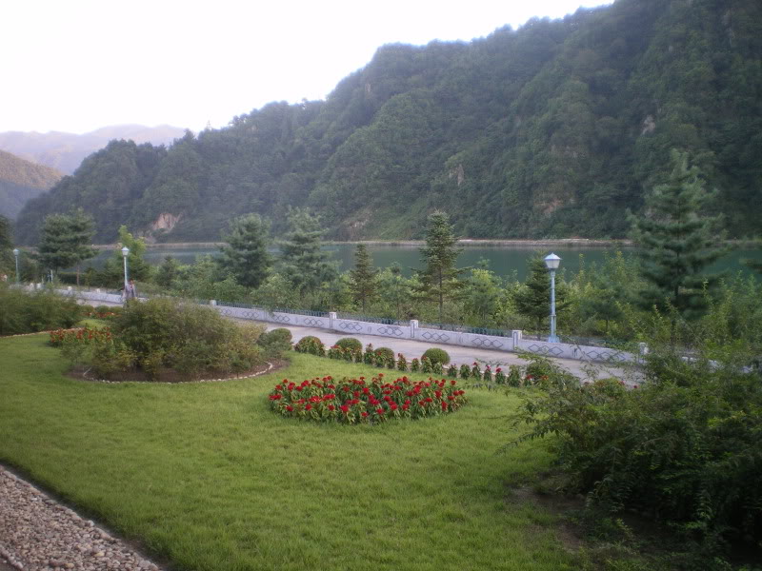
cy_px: 286
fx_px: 792
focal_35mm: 36
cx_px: 381
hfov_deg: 51.4
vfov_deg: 39.7
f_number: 3.1
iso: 160
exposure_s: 1/50
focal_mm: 6.3
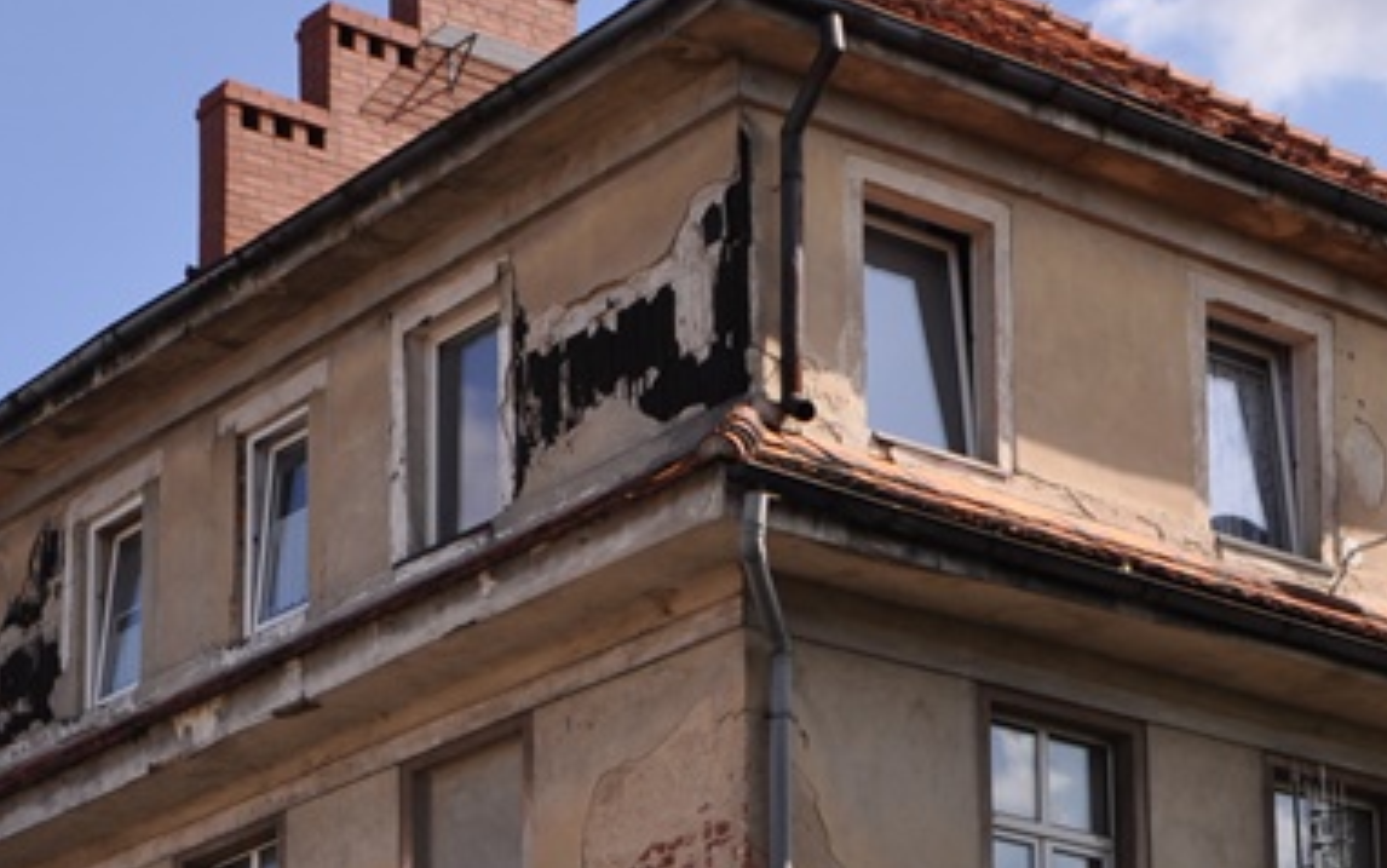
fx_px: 3403
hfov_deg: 23.0
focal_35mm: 90
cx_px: 694
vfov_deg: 14.0
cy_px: 1108
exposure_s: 1/250
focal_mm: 22
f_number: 8
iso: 200
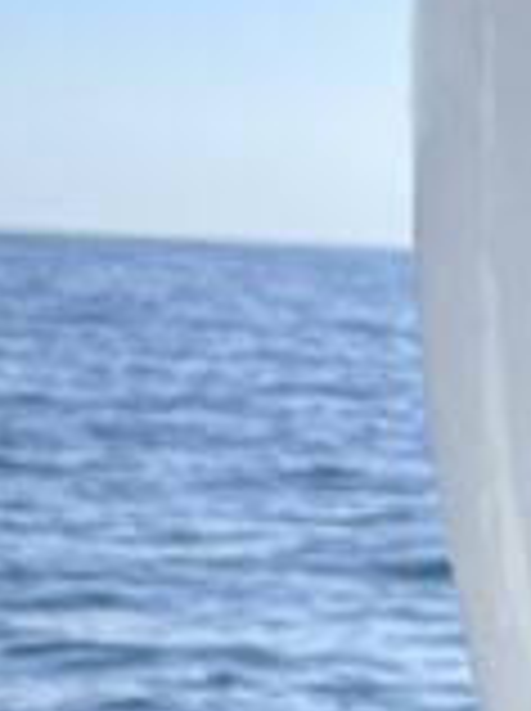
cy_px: 302
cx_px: 1323
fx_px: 3466
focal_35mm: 169
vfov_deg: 11.7
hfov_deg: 8.0
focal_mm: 4.2
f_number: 1.6
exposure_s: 1/3610
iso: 32
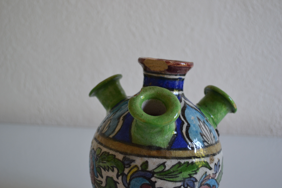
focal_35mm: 49
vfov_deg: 27.5
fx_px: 384
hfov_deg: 40.3
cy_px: 93
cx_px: 140
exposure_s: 1/30
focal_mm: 32
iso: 400
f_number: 4.8
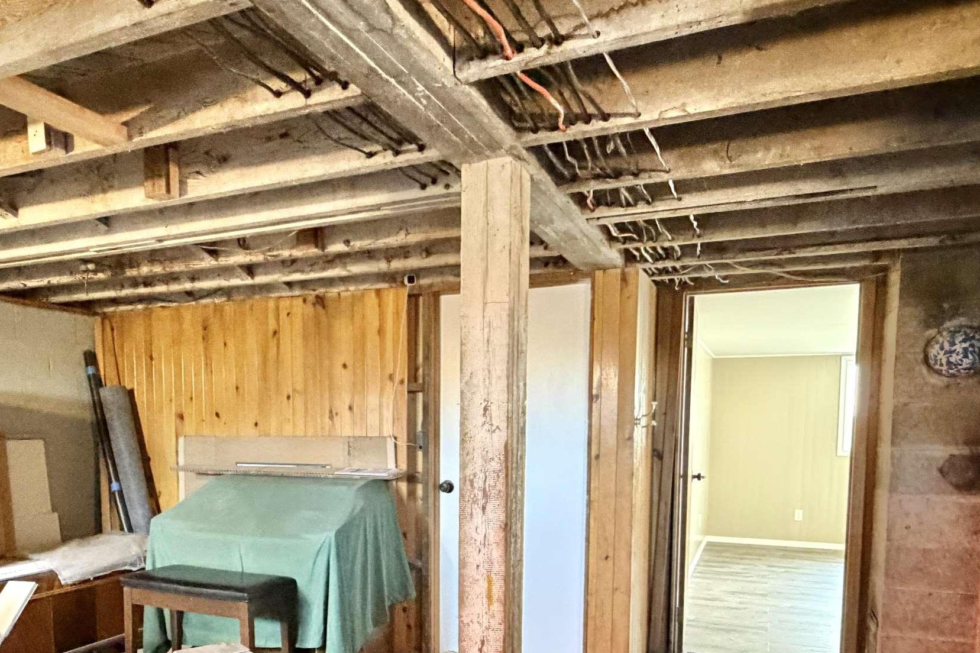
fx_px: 735
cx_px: 426
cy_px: 493
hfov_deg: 67.1
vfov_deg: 46.1
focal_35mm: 27
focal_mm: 2.22
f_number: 2.2
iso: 1000
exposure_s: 1/40
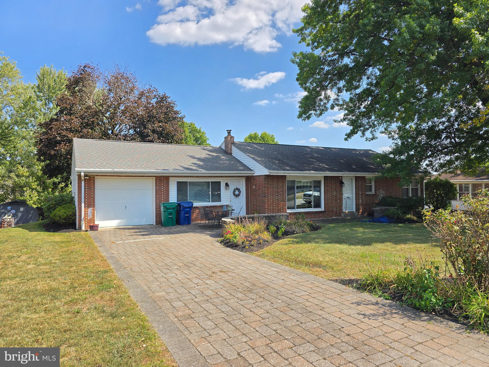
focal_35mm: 23
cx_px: 244
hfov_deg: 73.9
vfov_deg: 58.9
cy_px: 184
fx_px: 325
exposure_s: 1/483
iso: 12
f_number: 1.7
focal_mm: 6.3
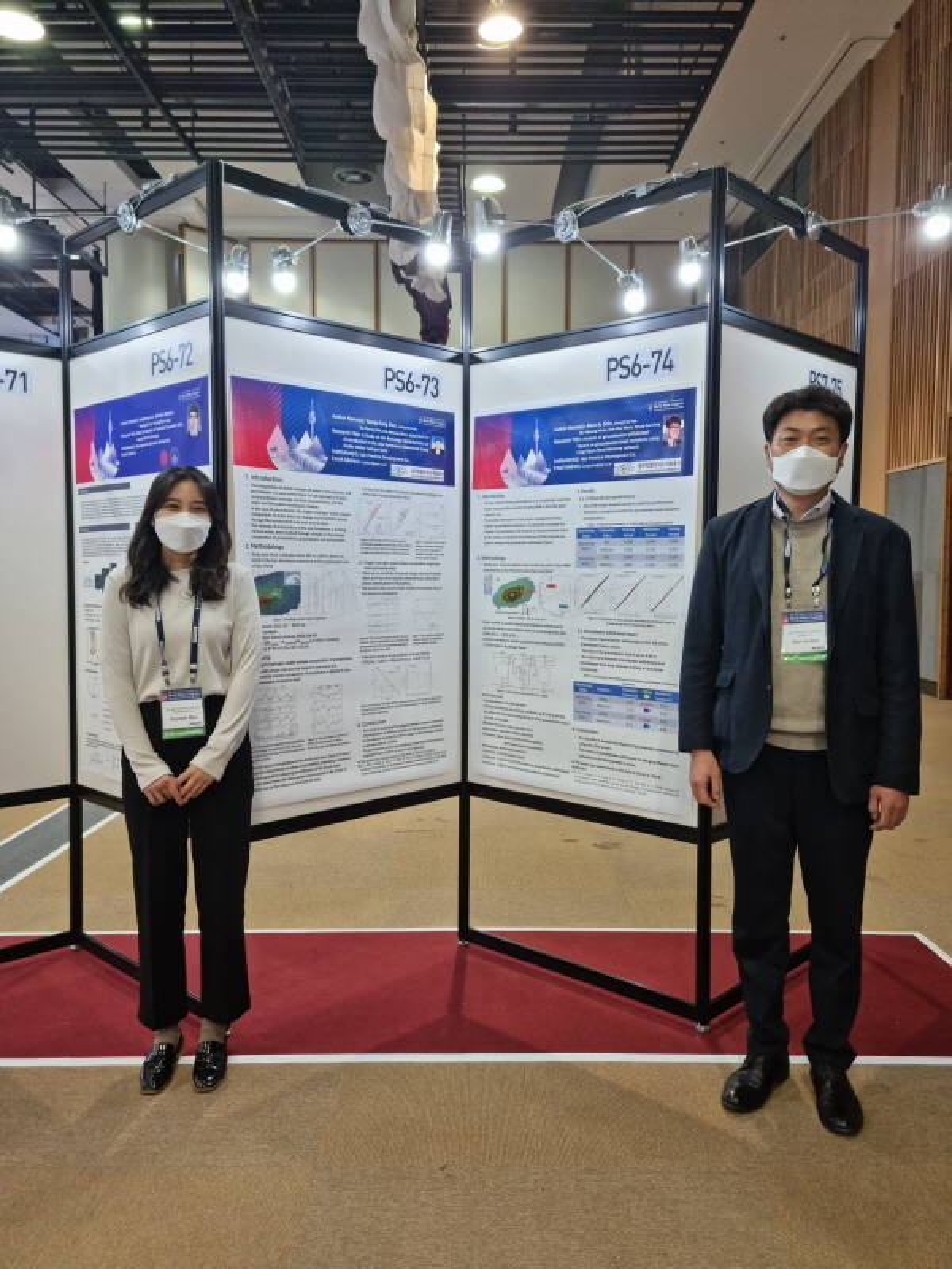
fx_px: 990
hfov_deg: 51.4
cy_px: 634
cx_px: 476
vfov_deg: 65.3
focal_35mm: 27
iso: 125
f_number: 2
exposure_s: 1/60
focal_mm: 5.9
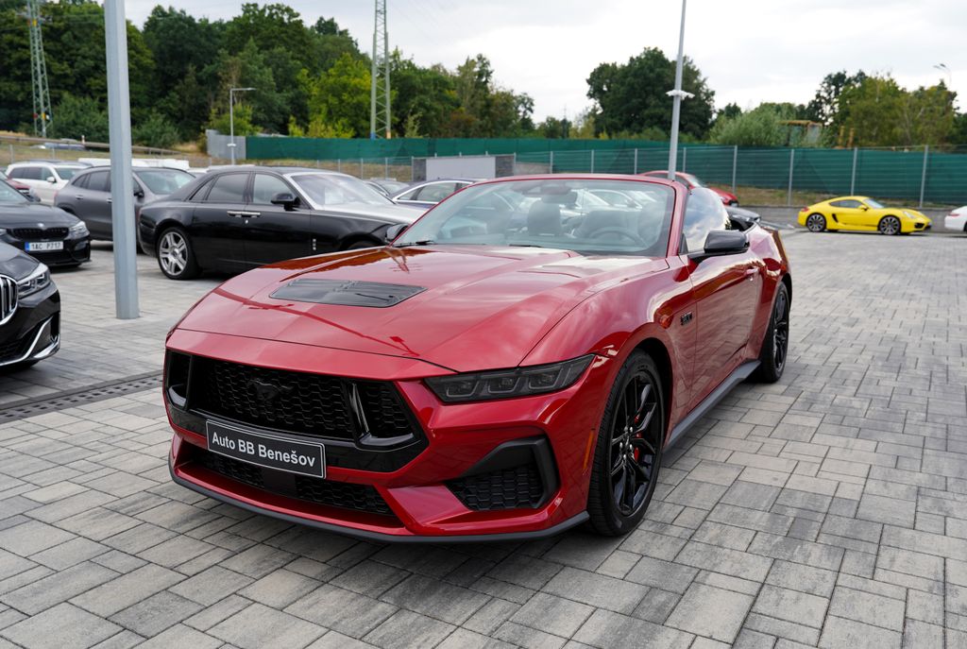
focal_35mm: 28
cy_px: 324
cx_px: 484
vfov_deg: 46.6
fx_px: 754
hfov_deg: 65.4
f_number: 4
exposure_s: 1/60
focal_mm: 28
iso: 100
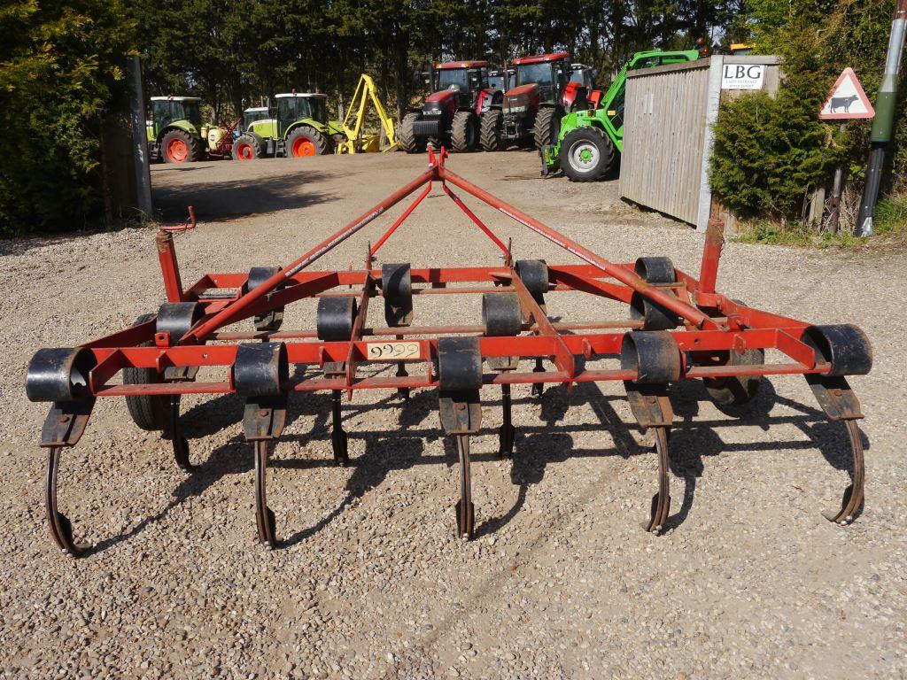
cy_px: 340
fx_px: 838
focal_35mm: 32
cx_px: 454
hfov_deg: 56.8
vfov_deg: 44.2
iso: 160
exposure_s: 1/400
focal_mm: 16
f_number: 8
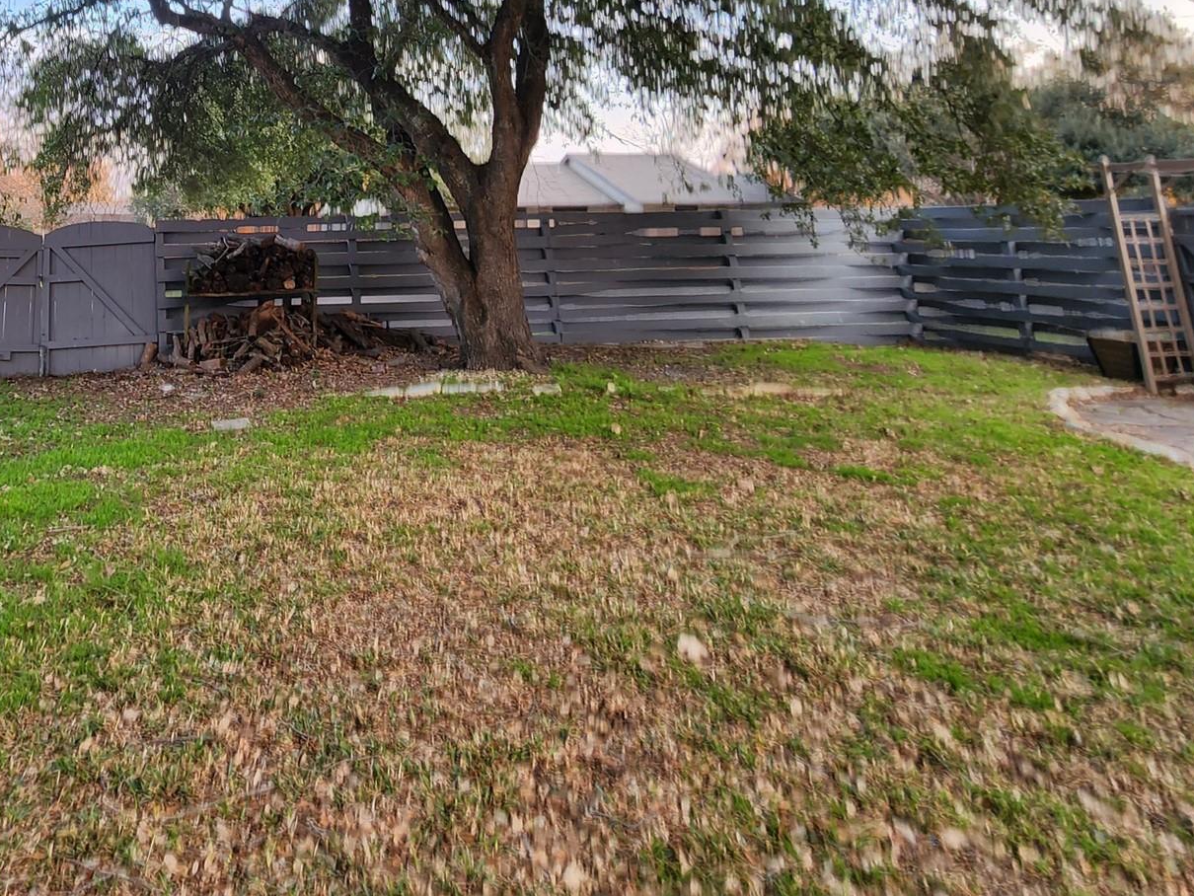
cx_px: 197
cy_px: 155
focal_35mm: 22
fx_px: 759
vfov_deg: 55.9
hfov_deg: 67.3
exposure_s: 1/60.2
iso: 50
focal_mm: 2.2
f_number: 2.2
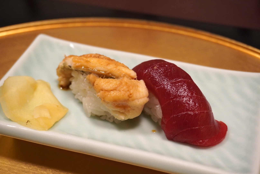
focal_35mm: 58
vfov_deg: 23.2
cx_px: 130
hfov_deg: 34.2
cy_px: 87
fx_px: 423
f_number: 5.6
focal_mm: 39
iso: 1600
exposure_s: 1/60
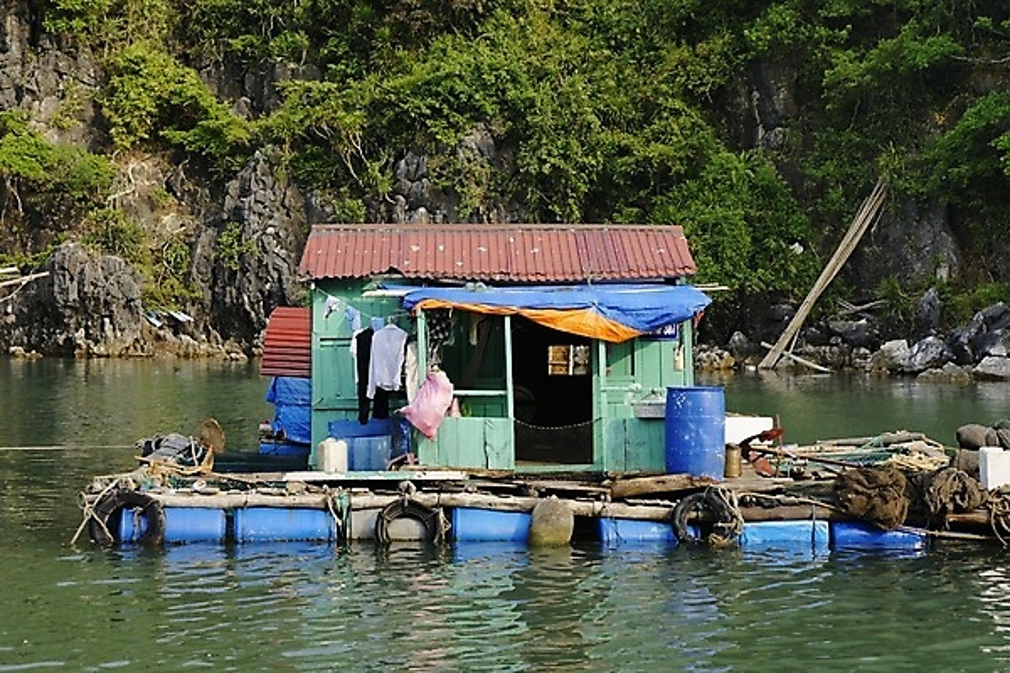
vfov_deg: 18.2
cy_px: 336
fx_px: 2104
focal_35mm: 75
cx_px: 505
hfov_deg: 27.0
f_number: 5.6
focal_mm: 50
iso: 200
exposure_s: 1/400
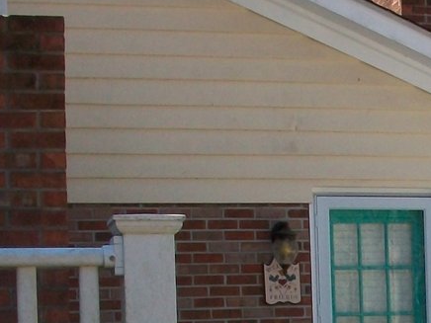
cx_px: 511
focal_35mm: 118
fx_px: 1469
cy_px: 449
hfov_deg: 16.1
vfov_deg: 12.1
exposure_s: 1/250
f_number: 5.5
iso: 80
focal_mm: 5.7
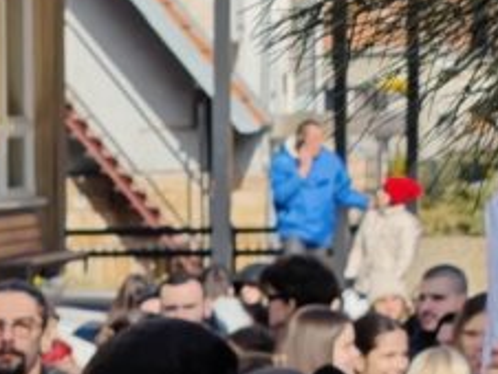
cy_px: 706
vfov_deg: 5.5
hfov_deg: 7.2
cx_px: -487
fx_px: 3816
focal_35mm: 265
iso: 50
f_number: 2.8
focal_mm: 8.72
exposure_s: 1/912
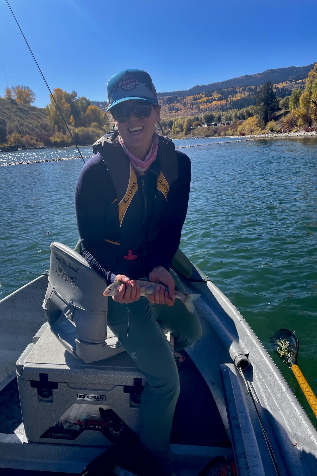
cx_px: 153
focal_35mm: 28
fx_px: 370
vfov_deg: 65.5
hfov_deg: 46.4
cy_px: 243
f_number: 1.6
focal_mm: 4.2
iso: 32
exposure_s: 1/2451
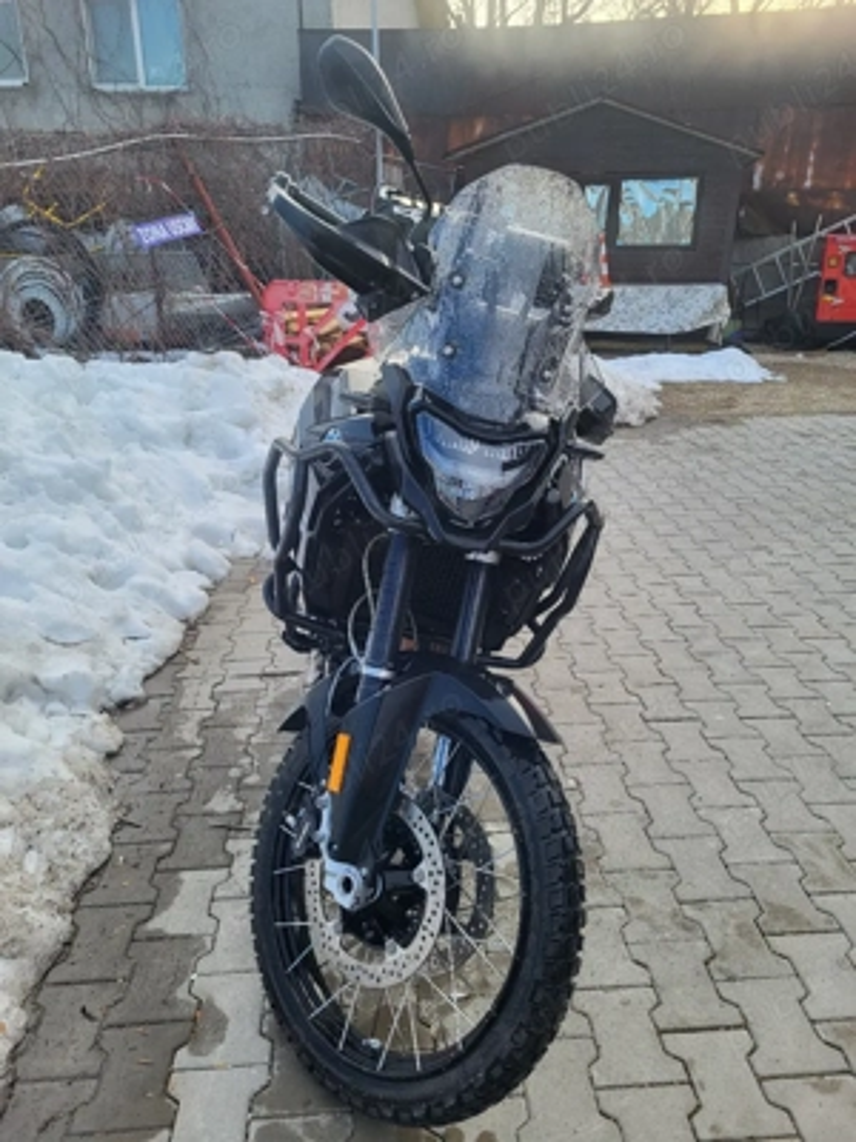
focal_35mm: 26
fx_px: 857
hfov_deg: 53.1
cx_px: 428
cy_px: 571
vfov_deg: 67.3
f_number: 1.8
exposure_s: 1/556
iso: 40
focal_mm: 5.4
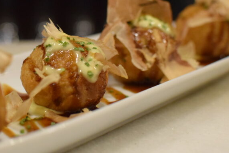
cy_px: 62
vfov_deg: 14.6
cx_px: 64
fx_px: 597
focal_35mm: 94
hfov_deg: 21.6
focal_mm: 35
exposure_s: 1/125
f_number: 3.5
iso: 3200
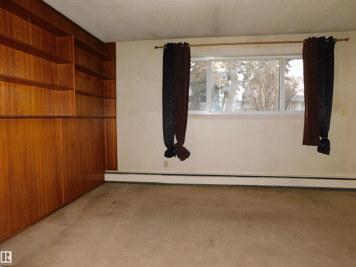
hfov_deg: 73.9
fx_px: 237
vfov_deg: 58.9
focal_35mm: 23
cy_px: 134
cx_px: 178
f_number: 3
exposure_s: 1/30
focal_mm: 4
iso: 200
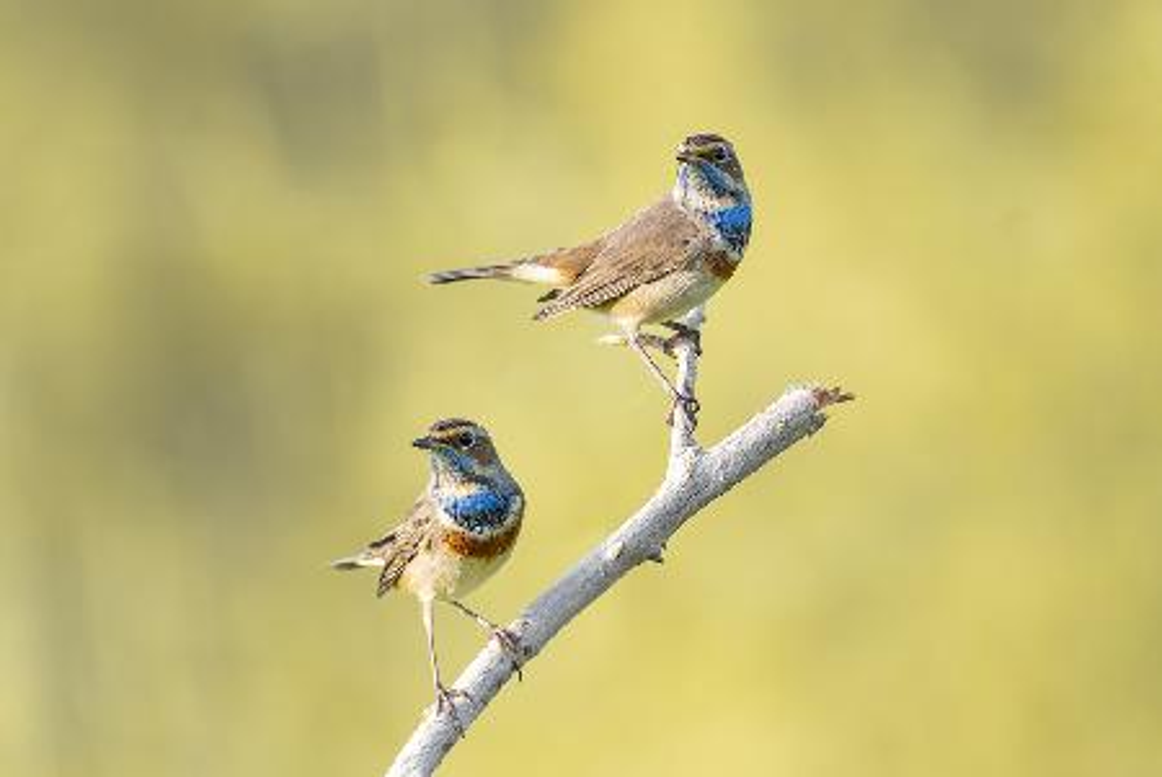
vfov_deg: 2.8
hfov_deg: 4.1
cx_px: 581
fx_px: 16154
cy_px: 388
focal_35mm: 500
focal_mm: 500
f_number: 5.6
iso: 400
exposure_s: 1/500
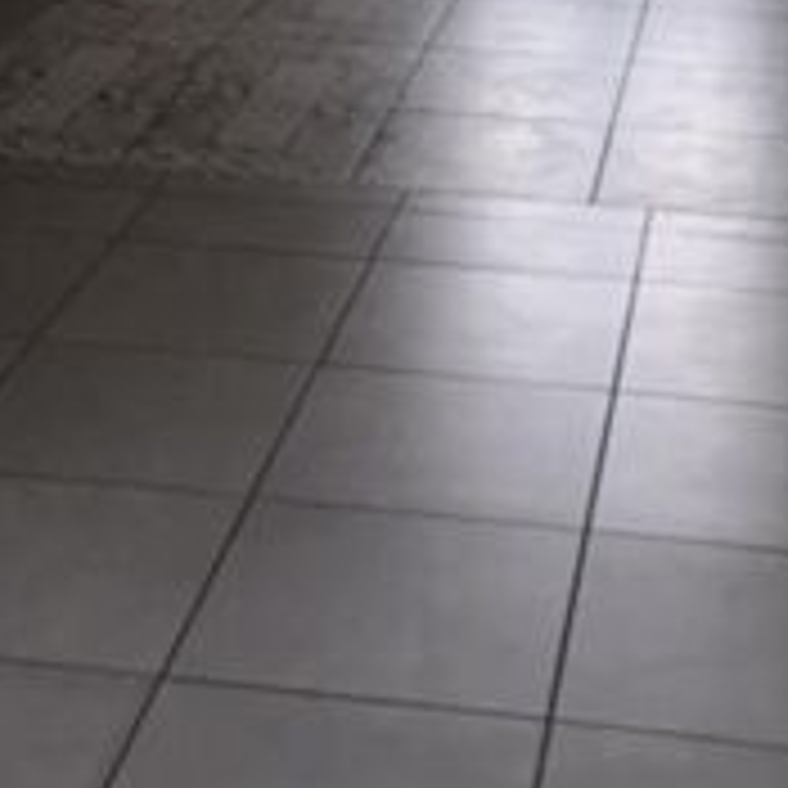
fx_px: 2421
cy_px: -356
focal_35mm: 94
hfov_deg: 18.5
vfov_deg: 16.9
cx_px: 387
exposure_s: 1/33
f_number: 2.2
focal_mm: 4.15
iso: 32
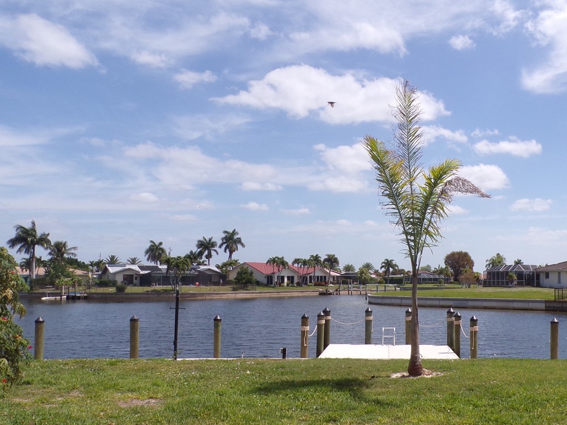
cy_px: 238
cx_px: 395
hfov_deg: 48.9
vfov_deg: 38.6
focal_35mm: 37
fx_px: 606
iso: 80
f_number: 5.8
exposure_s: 1/420
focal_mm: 4.3
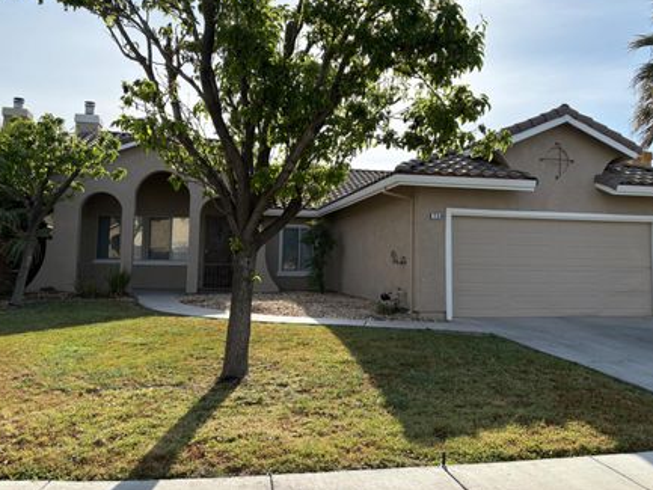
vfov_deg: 46.7
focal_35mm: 30
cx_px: 353
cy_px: 213
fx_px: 566
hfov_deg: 59.9
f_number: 1.6
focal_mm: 5.96
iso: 64
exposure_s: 1/3831
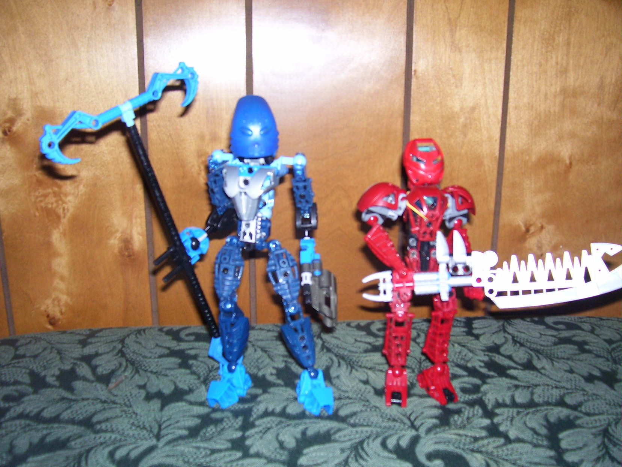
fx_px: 611
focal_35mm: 34
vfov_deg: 41.8
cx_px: 311
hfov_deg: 54.0
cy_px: 234
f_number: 2.7
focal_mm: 5.6
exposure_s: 1/60
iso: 125
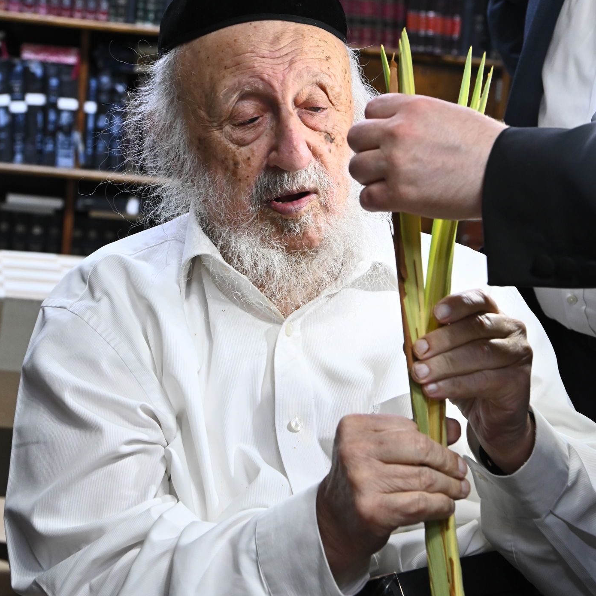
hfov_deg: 19.3
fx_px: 1753
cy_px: 220
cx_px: 299
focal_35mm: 90
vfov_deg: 19.3
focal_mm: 70
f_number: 9
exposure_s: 1/100
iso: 3200
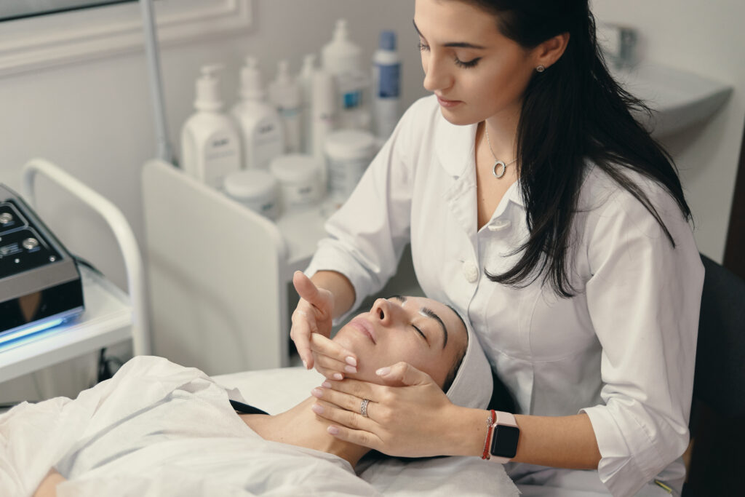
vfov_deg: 27.0
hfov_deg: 39.6
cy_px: 248
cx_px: 372
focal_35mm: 50
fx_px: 1035
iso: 1000
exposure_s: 1/400
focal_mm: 50
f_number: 2
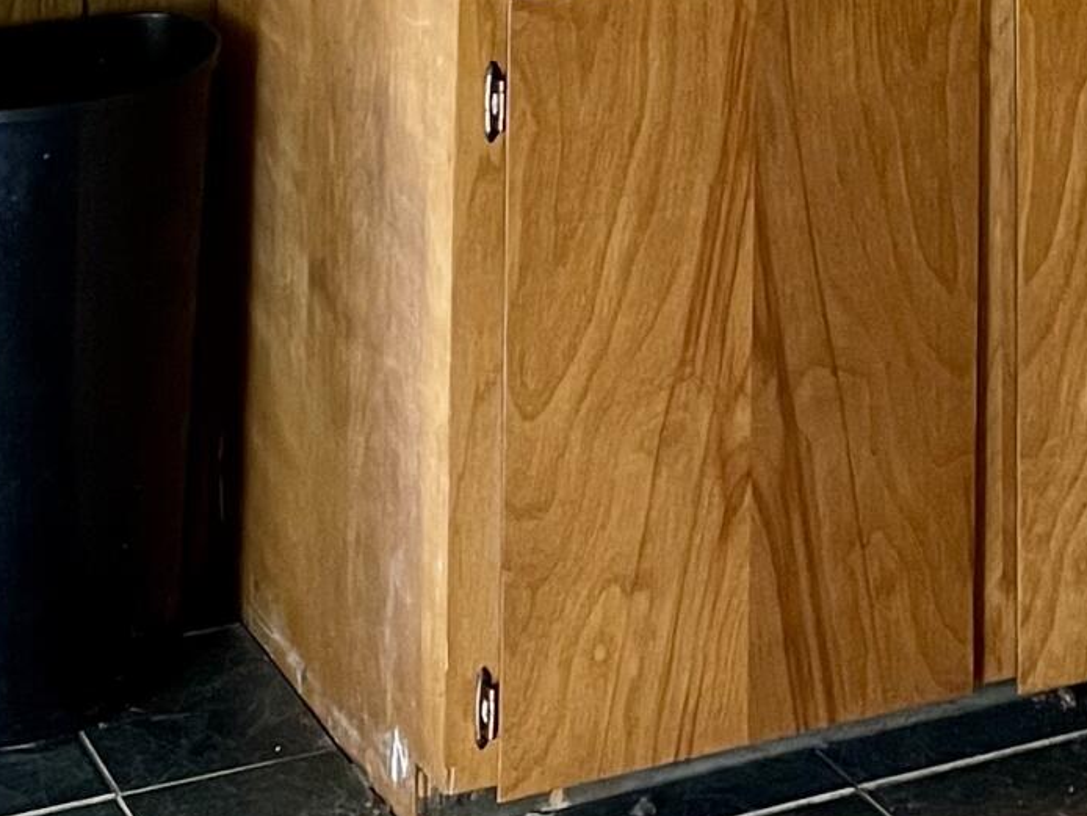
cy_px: -808
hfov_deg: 18.1
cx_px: 854
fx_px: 3393
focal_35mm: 108
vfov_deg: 12.2
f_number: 1.6
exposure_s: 1/60
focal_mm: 5.1
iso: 200
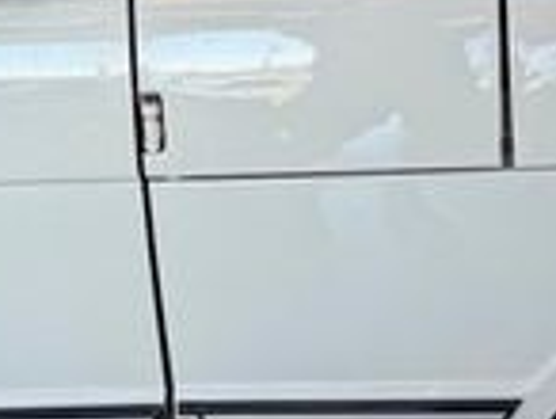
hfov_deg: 18.6
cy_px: -46
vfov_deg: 13.8
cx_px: 373
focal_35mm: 105
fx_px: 1689
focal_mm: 6.76
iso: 64
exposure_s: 1/176
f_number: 1.78
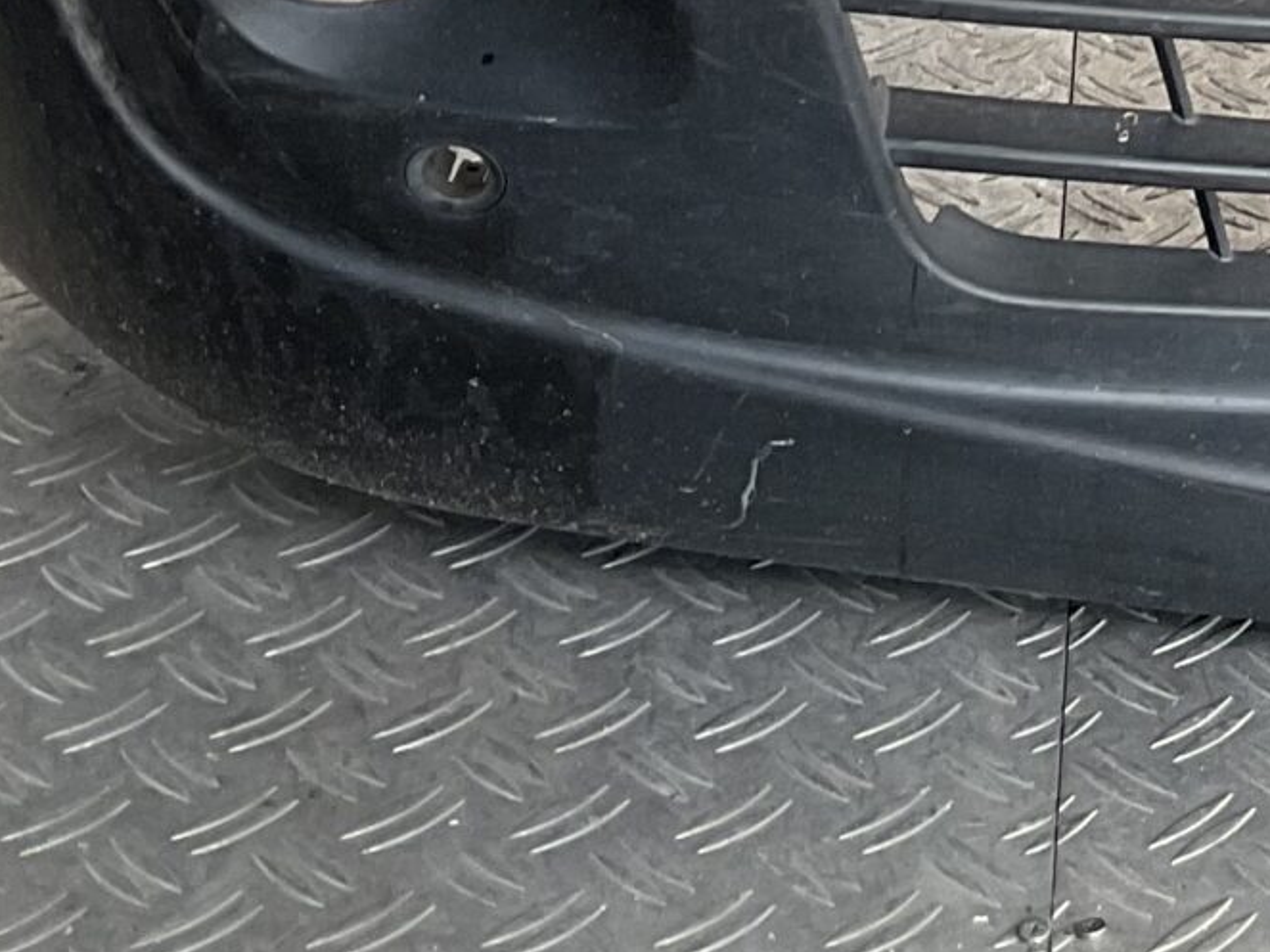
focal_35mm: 112
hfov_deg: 16.4
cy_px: -479
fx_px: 4108
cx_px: 1770
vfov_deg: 12.6
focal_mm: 3
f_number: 1.8
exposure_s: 1/100
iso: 25
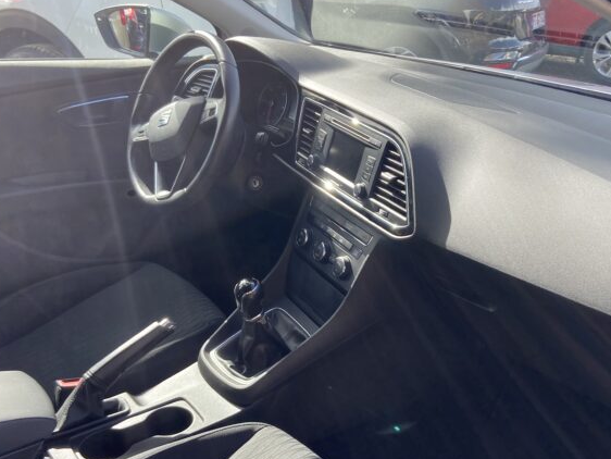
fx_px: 653
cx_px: 349
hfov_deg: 50.0
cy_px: 294
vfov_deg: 38.4
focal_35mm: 37
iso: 32
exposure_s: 1/326
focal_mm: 4.25
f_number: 1.8
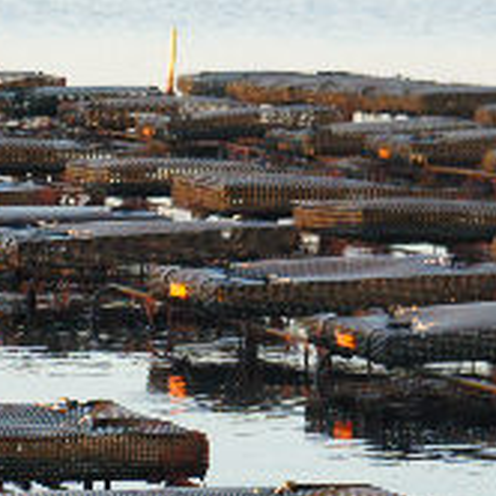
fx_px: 4387
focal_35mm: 271
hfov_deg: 6.4
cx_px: -332
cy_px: 269
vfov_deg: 6.5
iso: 500
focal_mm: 55
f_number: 5.6
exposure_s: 1/100
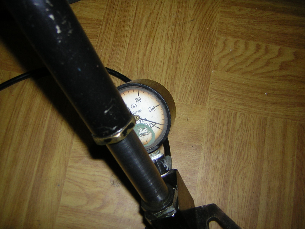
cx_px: 152
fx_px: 317
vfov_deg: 39.7
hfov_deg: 51.4
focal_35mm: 36
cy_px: 114
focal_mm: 4.7
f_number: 2.6
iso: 50
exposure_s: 1/60.1
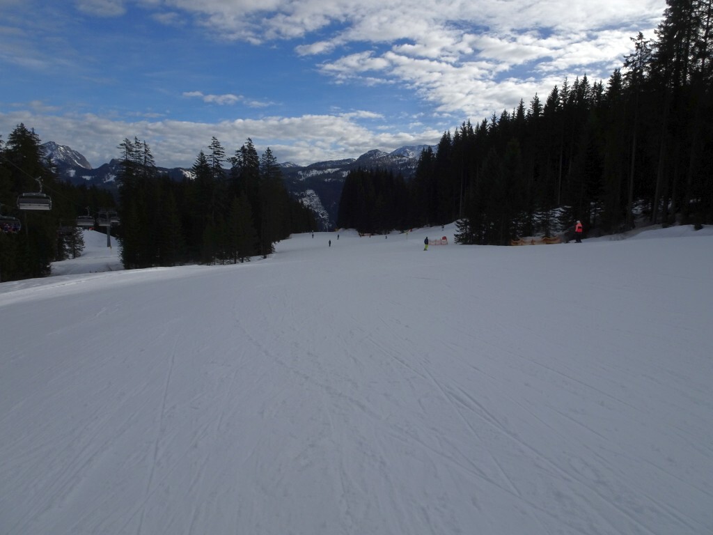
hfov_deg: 71.6
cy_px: 268
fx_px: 494
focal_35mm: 24
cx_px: 356
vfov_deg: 56.8
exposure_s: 1/2000
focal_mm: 4.1
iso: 80
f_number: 3.5
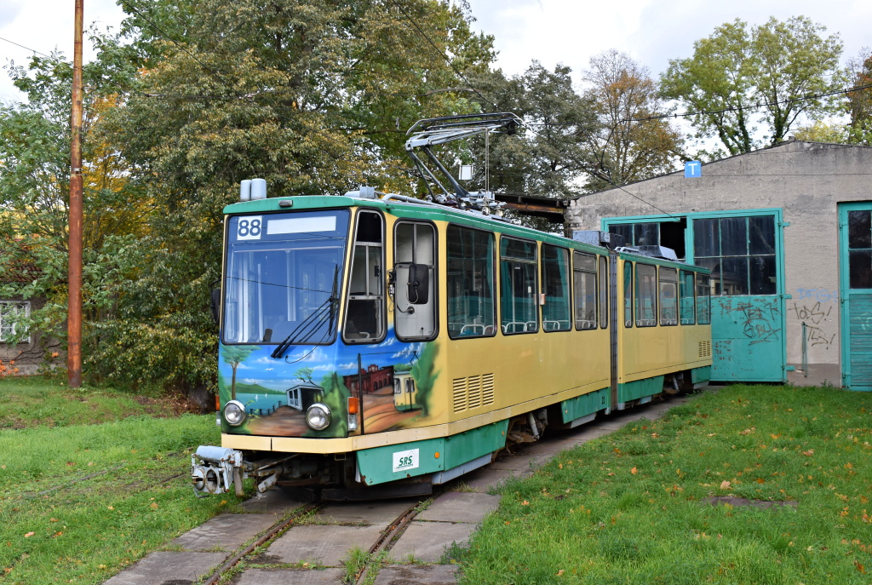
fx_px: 983
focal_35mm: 40
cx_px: 436
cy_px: 292
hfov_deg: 47.8
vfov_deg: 33.1
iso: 400
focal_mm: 27
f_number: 8
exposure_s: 1/250
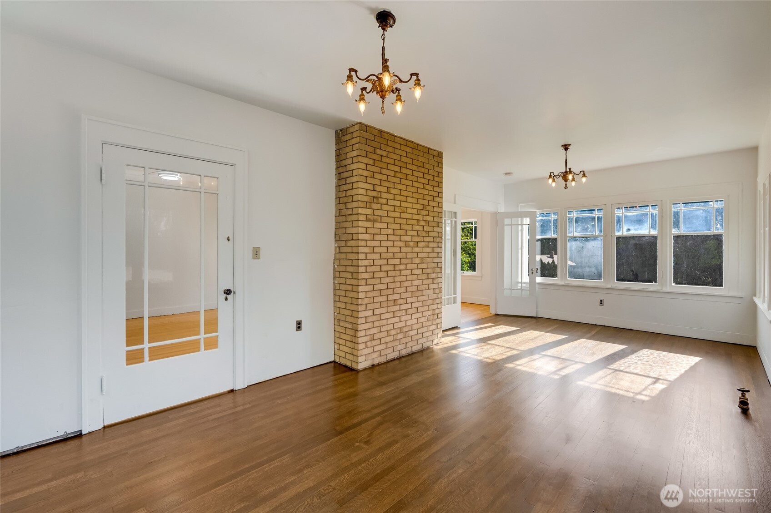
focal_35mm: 16
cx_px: 386
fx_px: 343
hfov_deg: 96.7
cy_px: 256
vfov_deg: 73.7
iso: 400
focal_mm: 16
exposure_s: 1/1600
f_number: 9
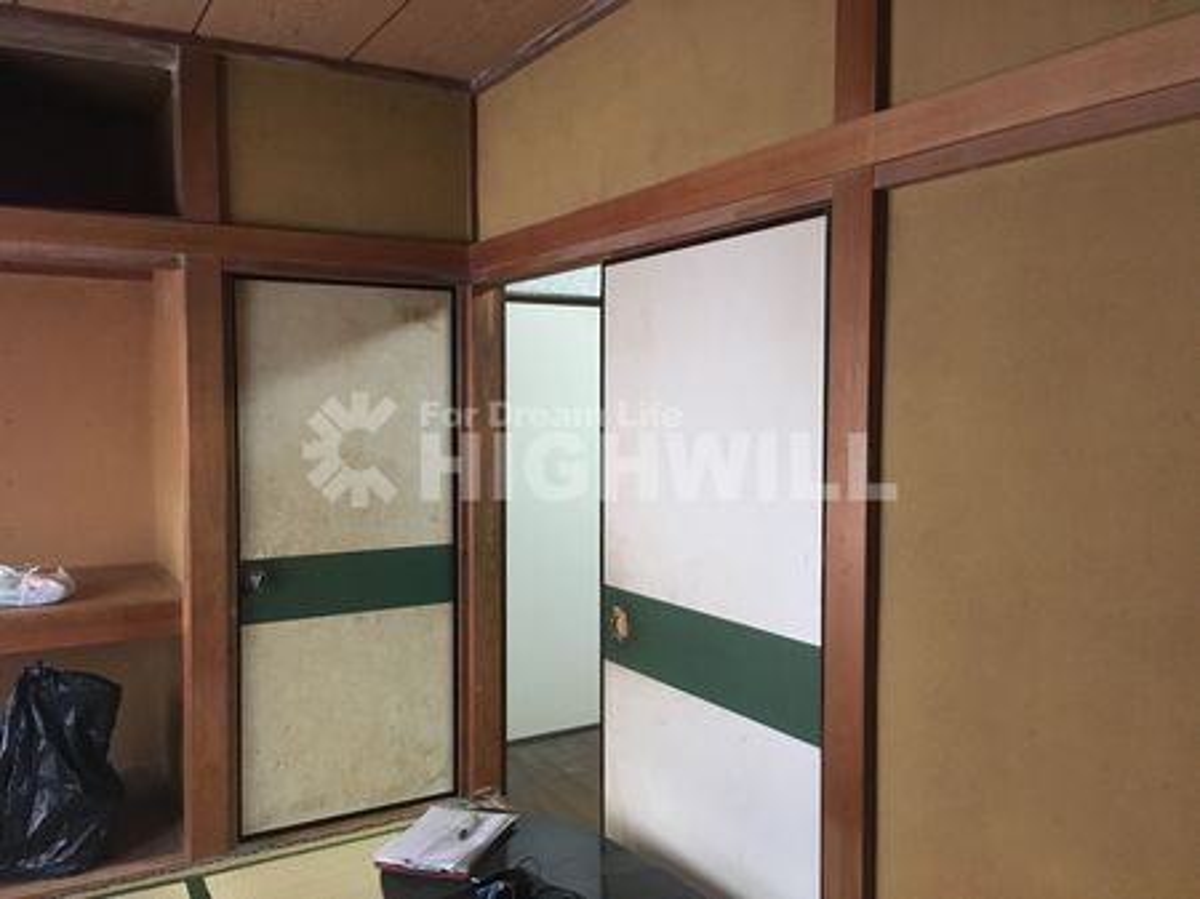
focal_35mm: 29
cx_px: 600
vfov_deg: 48.2
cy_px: 450
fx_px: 1005
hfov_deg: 61.7
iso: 200
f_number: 2.2
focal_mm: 4.15
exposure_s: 1/20
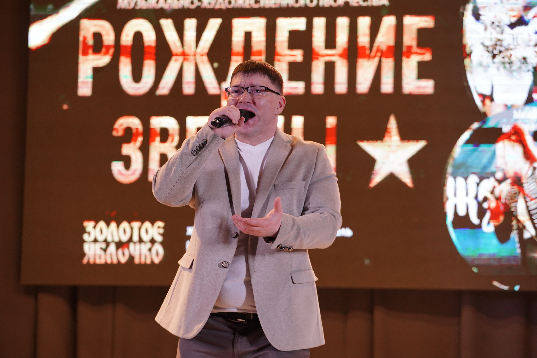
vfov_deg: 10.5
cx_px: 268
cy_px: 179
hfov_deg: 15.6
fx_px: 1954
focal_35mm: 131
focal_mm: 131
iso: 3200
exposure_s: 1/400
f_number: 5
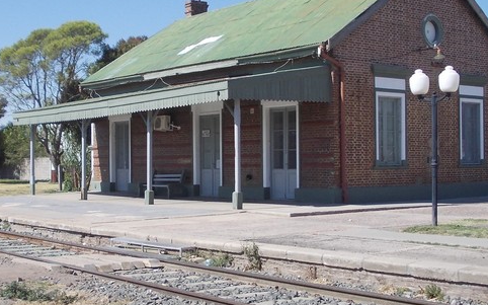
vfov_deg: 20.3
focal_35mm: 64
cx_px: 188
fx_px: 851
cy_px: 153
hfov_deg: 31.9
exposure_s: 1/250
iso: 80
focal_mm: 5.3
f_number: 6.2
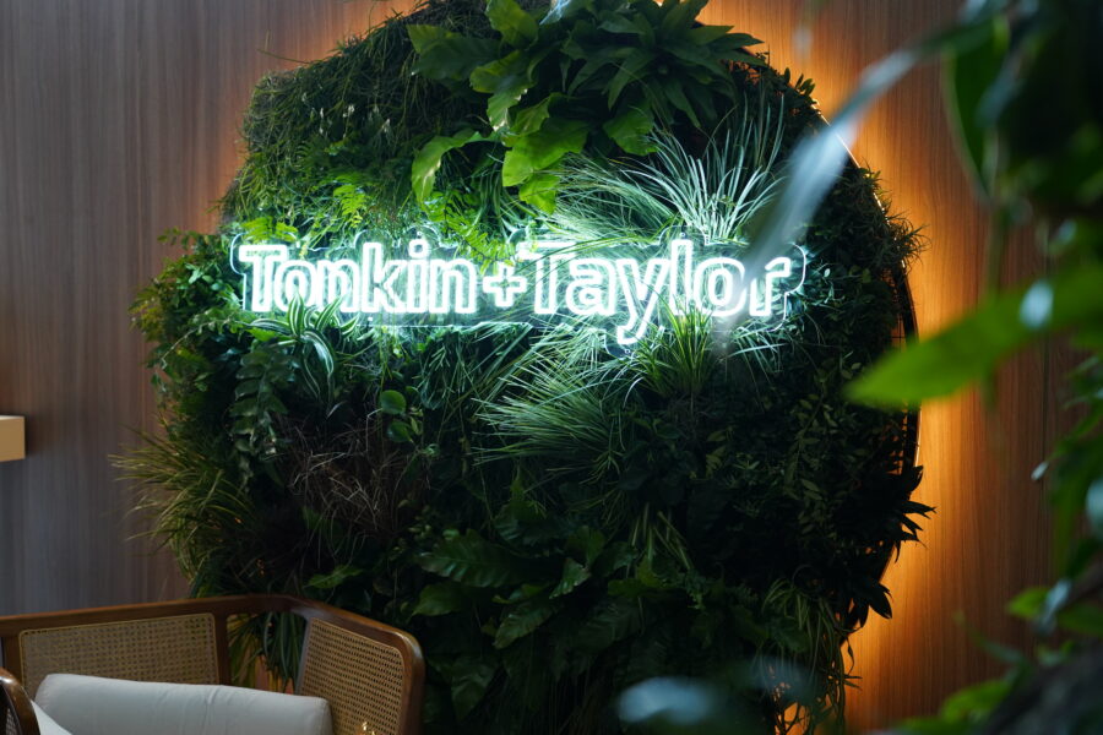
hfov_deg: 35.1
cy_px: 368
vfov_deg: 23.8
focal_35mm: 57
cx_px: 552
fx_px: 1746
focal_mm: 57
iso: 1600
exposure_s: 1/160
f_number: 4
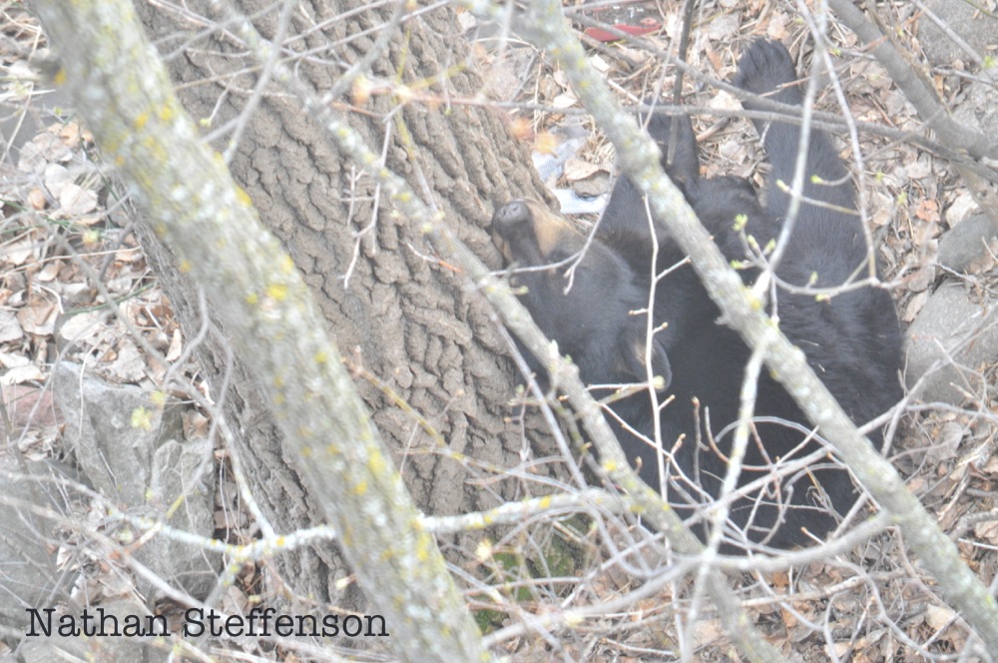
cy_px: 332
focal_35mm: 450
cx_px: 499
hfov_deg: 4.6
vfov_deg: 3.0
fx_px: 12459
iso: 1600
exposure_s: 1/100
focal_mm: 300
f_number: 22
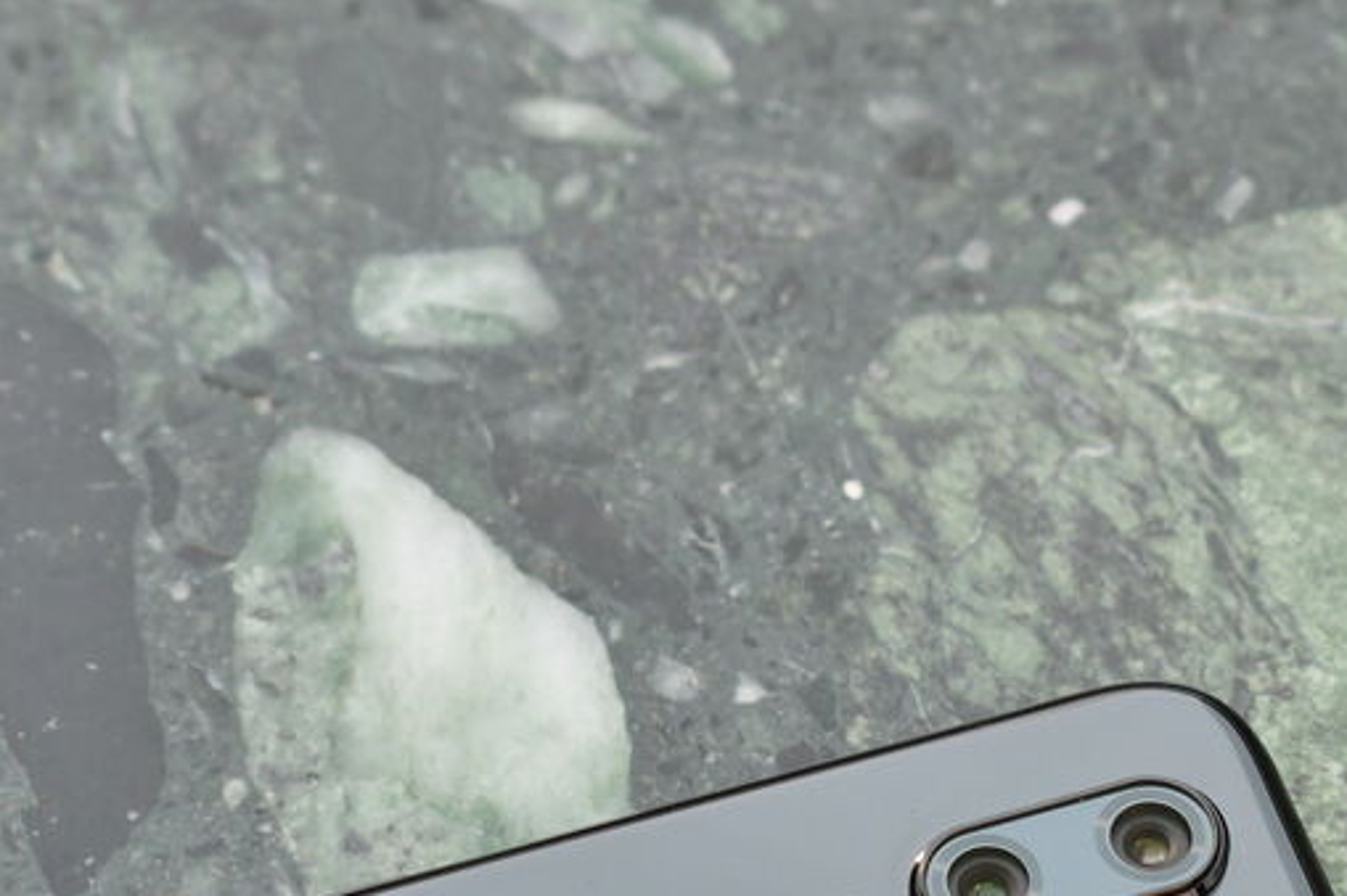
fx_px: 5087
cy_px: 839
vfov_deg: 10.0
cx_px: 827
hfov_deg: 15.1
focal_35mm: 136
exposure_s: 1/320
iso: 400
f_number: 9
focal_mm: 48
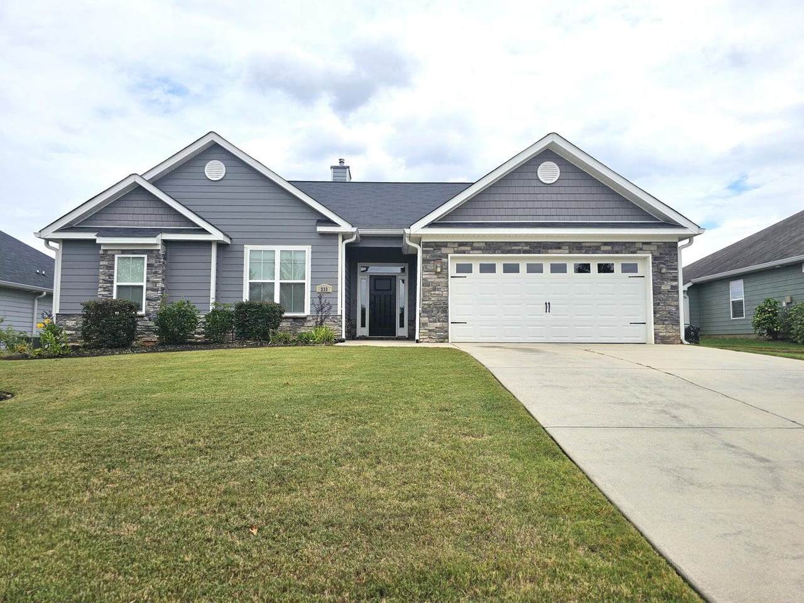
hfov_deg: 73.9
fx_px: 534
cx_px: 402
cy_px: 302
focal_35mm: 23
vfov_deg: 58.9
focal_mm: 6.3
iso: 12
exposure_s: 1/1650
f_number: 1.7
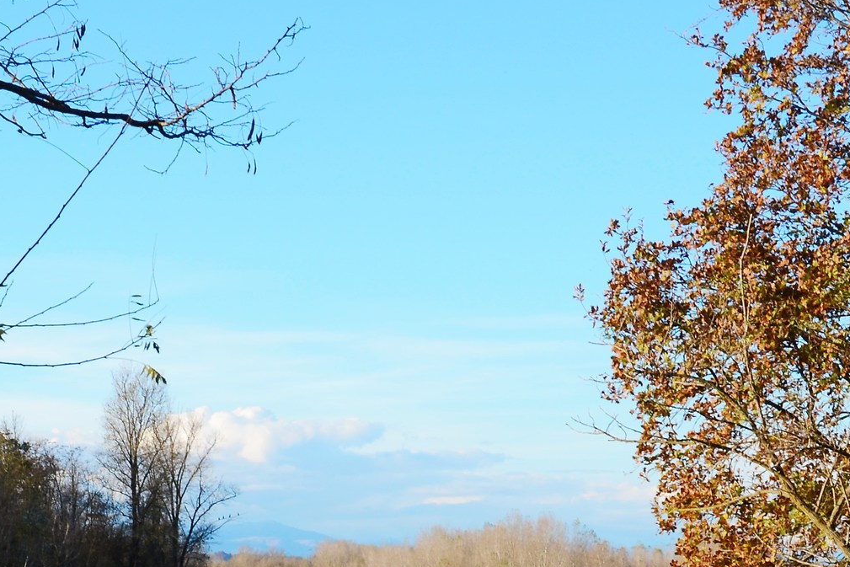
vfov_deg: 14.9
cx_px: 347
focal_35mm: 89
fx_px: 2106
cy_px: 629
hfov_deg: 22.8
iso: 100
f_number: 8
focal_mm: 25
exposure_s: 1/125
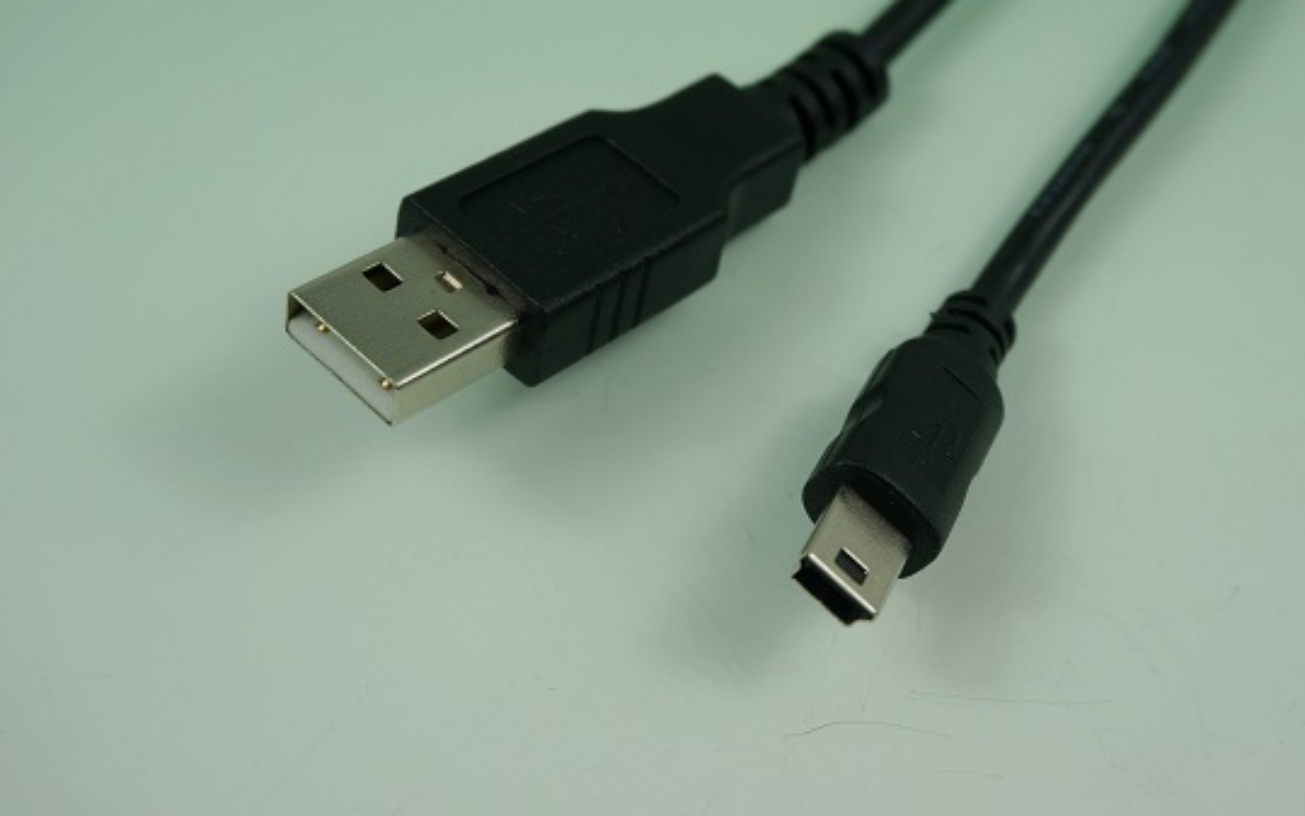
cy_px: 370
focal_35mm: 51
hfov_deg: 39.5
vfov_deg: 25.3
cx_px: 712
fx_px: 1814
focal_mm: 30
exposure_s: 1/100
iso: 100
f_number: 7.1
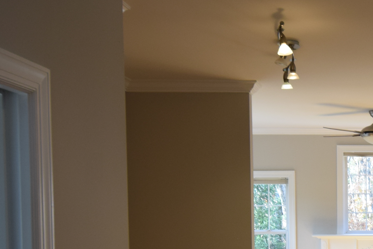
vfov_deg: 21.5
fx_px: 638
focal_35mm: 62
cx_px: 408
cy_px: 234
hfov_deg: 29.4
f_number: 4.5
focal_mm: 13
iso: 400
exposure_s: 1/80
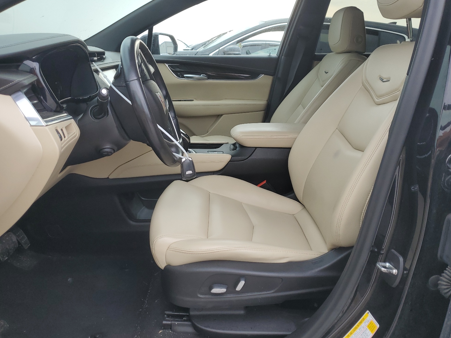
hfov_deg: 65.3
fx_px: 352
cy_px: 168
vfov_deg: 51.4
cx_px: 222
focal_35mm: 27
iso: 50
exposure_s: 1/263
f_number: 1.5
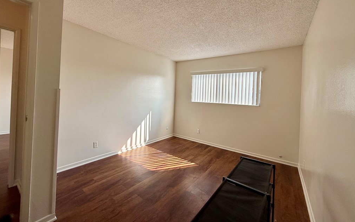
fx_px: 145
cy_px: 96
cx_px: 177
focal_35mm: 15
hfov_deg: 101.5
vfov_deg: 74.4
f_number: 2.2
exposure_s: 1/312
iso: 50
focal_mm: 2.22
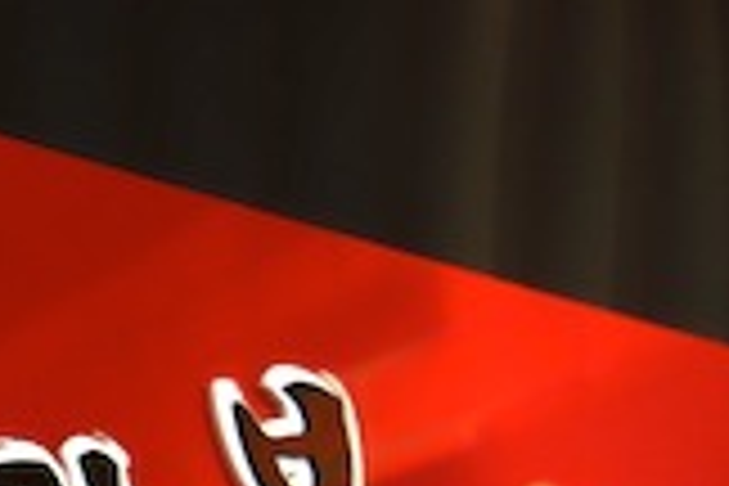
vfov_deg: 17.2
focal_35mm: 78
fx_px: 1579
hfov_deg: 23.5
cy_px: 436
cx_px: -166
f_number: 1.8
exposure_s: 1/40
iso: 800
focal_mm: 10.4
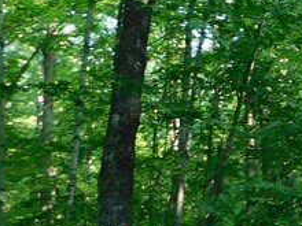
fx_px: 933
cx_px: 603
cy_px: 136
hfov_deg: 15.0
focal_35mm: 107
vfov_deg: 13.8
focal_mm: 4
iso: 125
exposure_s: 1/60
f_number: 3
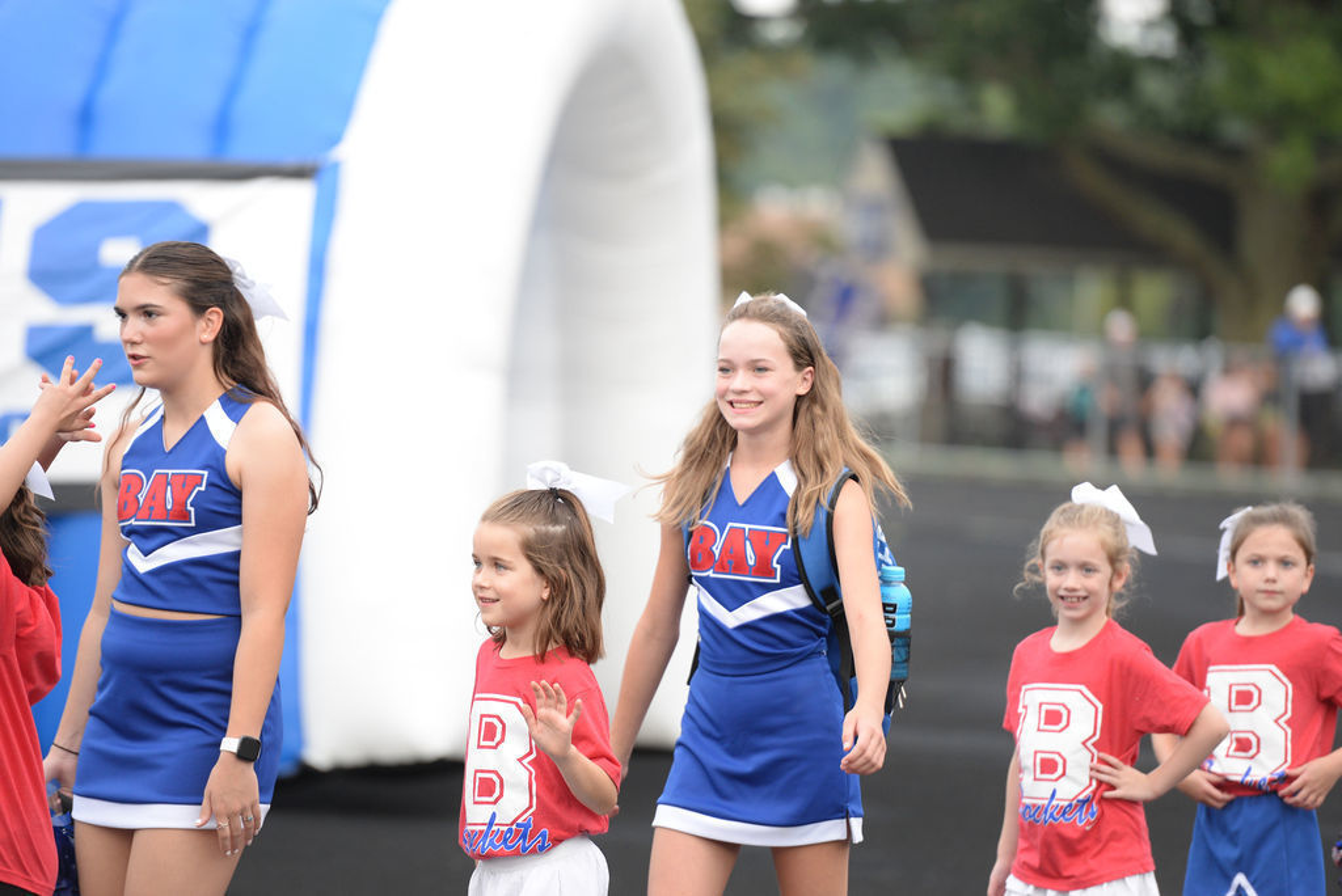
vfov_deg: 6.9
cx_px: 671
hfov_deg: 10.3
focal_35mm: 200
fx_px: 7459
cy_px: 448
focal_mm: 200
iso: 800
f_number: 5.6
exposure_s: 1/1000
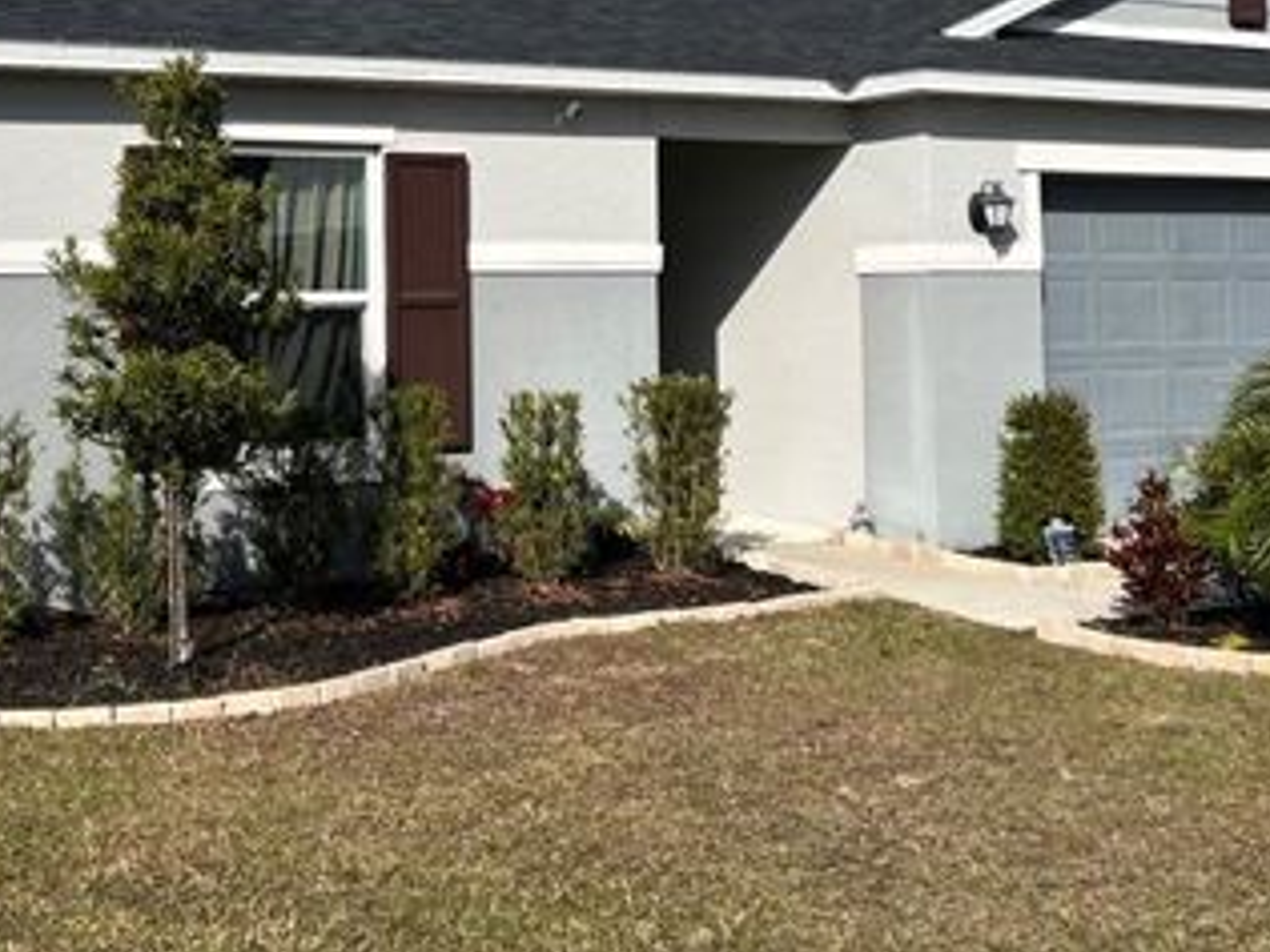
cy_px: 153
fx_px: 2128
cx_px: 460
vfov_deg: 24.7
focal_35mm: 58
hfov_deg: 33.0
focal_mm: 5.7
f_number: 1.5
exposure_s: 1/6993
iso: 50
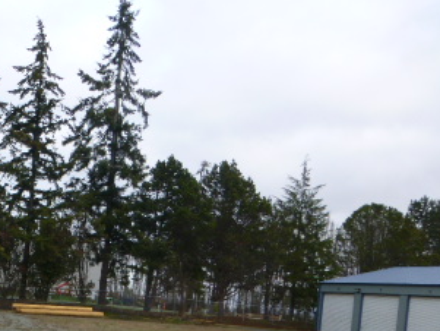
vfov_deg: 27.3
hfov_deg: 33.6
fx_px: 649
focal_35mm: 51
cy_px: 312
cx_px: -20
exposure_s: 1/250
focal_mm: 4.3
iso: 100
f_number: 4
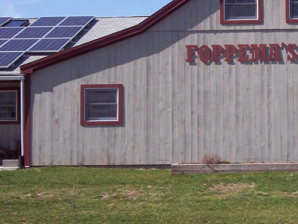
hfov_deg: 20.2
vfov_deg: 15.5
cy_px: 67
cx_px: 275
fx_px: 817
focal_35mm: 95
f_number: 5.6
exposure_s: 1/700
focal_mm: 10.7
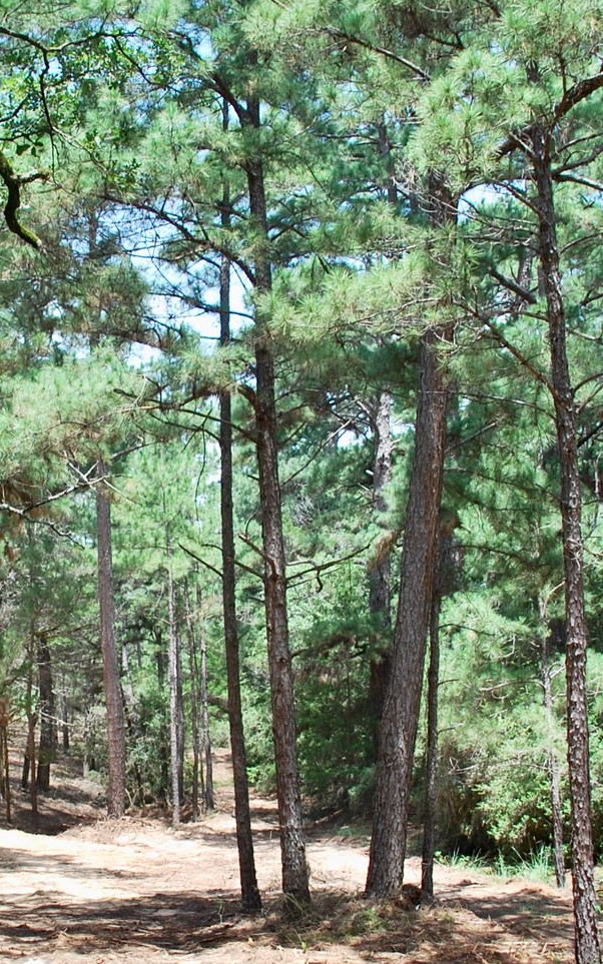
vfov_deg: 33.0
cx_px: 142
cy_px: 500
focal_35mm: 62
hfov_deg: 20.8
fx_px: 1630
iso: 110
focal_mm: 18
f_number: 5.6
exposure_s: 1/125
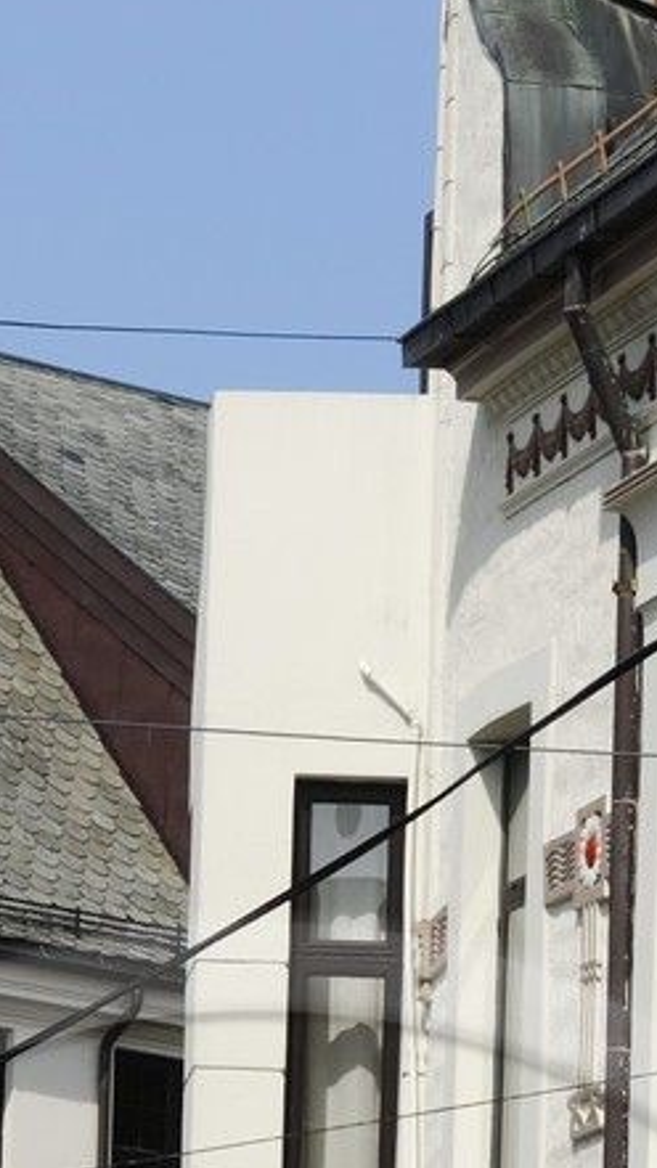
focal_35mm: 296
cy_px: 1743
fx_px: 9169
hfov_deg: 4.1
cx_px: 257
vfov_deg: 7.2
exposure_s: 1/160
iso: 100
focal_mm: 52
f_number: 12
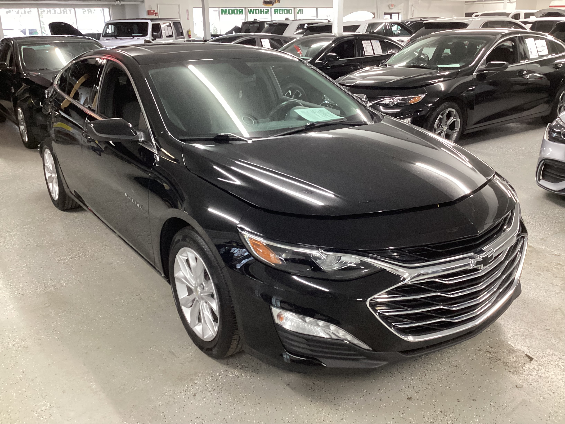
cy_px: 212
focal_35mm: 31
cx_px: 282
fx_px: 506
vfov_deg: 45.4
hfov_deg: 58.4
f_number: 2.4
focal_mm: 3.3
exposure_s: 1/33
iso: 320
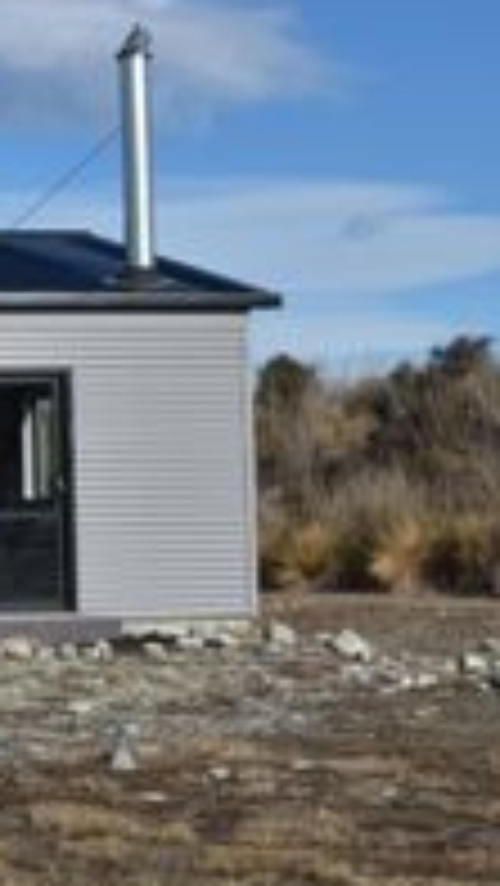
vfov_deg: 23.7
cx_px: -514
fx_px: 2119
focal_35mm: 90
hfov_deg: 11.9
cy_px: 434
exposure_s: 1/2500
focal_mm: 24
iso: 200
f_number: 4.5
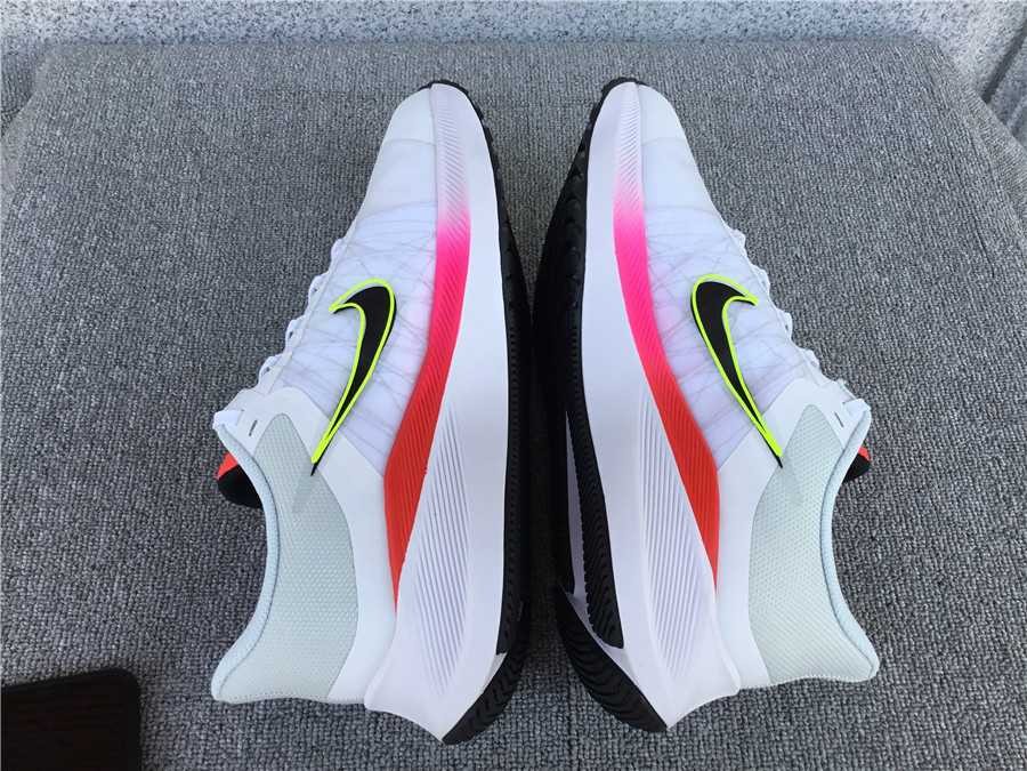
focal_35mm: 31
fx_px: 920
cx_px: 514
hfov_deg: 58.4
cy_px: 386
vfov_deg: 45.4
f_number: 2.4
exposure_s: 1/244
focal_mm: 3.3
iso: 25
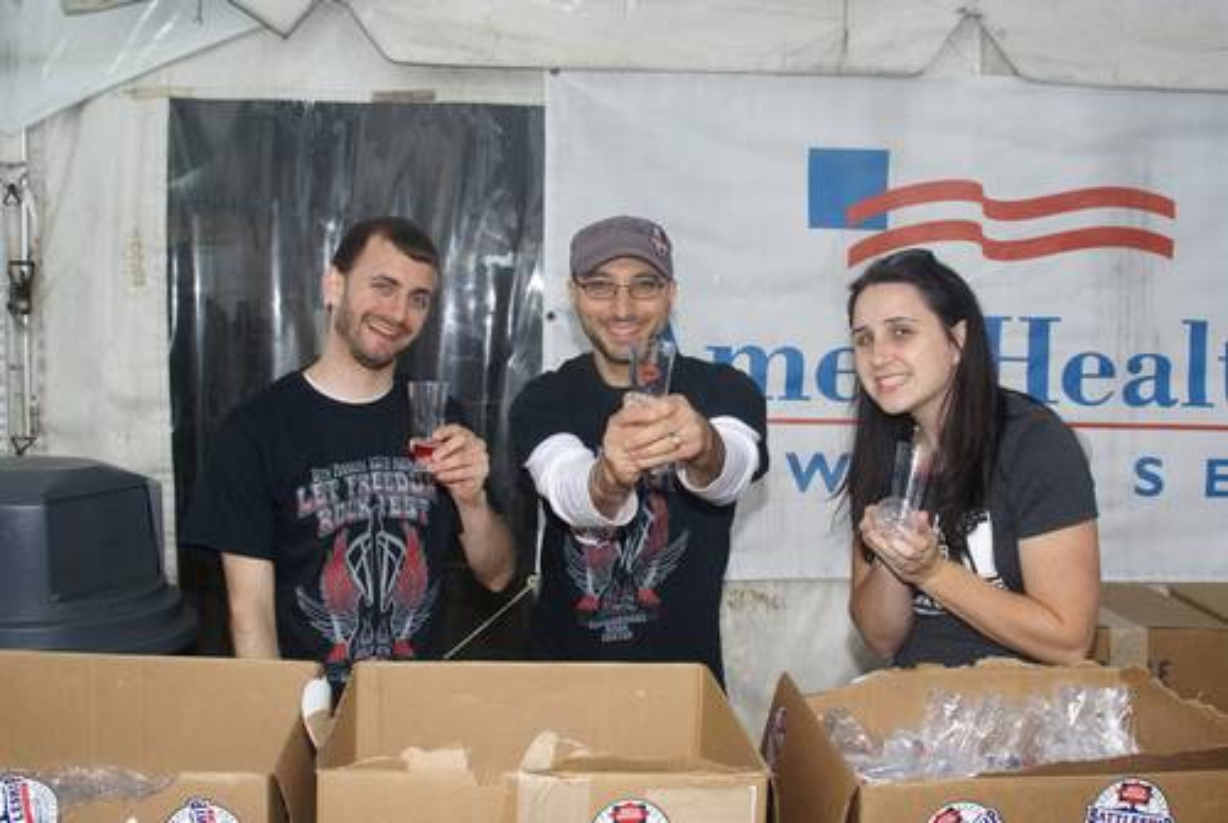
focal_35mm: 39
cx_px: 614
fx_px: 1332
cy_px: 412
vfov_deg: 34.3
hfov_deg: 49.5
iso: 100
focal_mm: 26
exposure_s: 1/125
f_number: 8
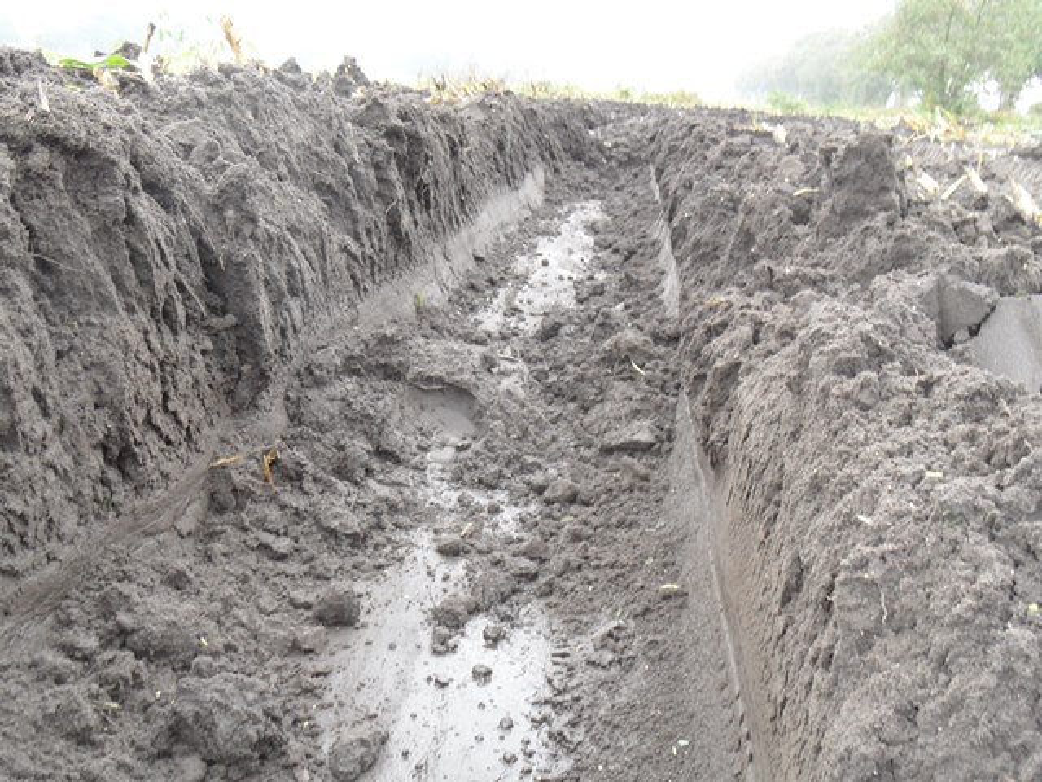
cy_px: 391
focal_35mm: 32
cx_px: 521
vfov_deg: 44.2
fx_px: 963
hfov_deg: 56.8
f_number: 3.4
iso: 200
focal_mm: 5.3
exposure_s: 1/30
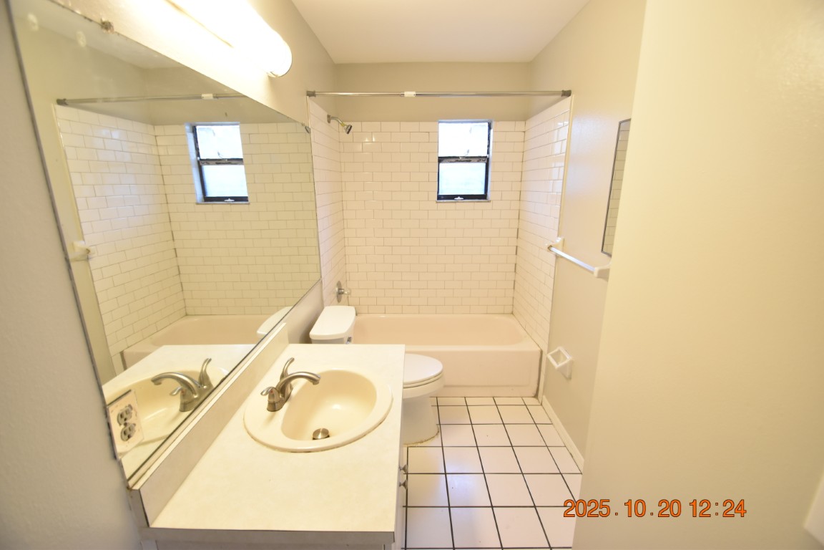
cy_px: 275
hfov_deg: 100.4
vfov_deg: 77.3
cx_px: 412
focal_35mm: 15
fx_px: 343
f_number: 3.5
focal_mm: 10
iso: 800
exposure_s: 1/30
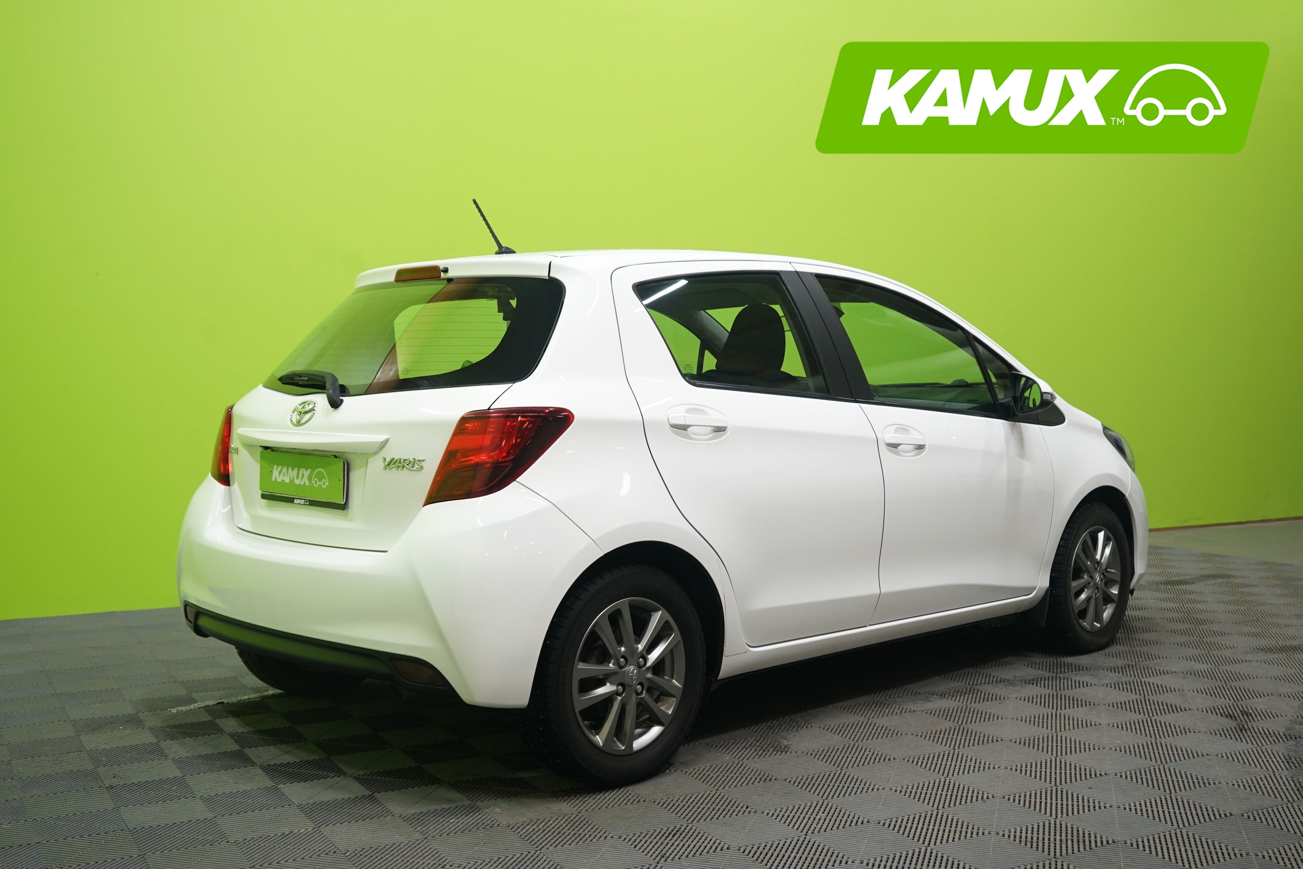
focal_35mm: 37
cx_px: 652
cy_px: 434
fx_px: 1339
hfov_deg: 51.9
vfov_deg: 35.9
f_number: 5
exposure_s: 1/20
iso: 1000
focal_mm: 37
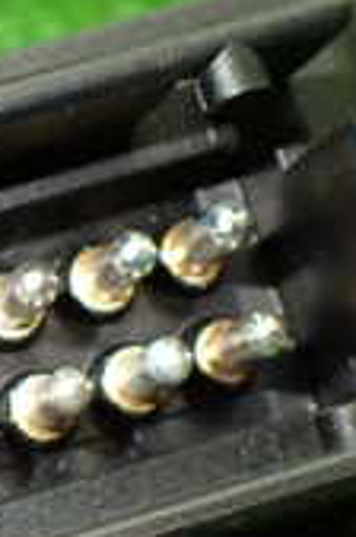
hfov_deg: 11.6
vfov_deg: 18.4
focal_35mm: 111
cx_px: -238
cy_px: 381
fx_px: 1653
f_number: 2.3
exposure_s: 1/125
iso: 800
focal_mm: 5.4
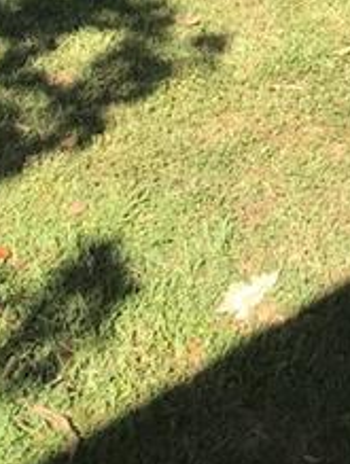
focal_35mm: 98
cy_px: -341
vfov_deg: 16.9
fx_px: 1317
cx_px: 479
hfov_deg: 14.4
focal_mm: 3.99
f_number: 1.8
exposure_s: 1/766
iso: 20
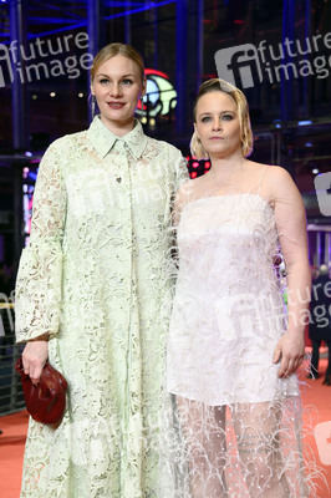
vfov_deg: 23.9
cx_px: 166
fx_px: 1174
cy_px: 249
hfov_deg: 16.0
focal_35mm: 85
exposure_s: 1/200
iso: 5000
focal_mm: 85
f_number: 5.6
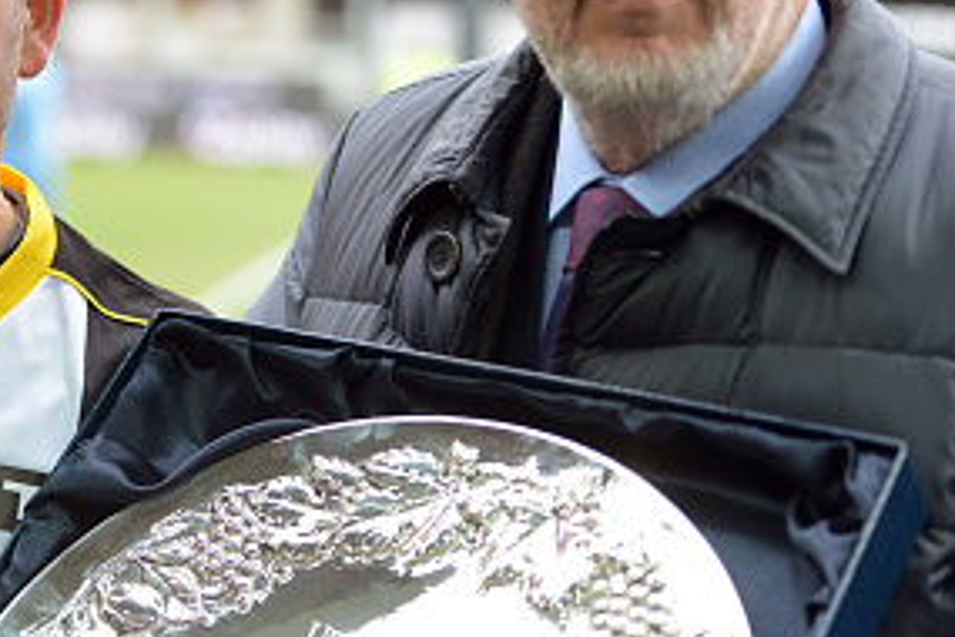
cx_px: 332
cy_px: 161
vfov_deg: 9.4
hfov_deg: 14.0
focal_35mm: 146
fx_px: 3873
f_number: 2.8
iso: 2500
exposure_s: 1/3200
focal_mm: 70
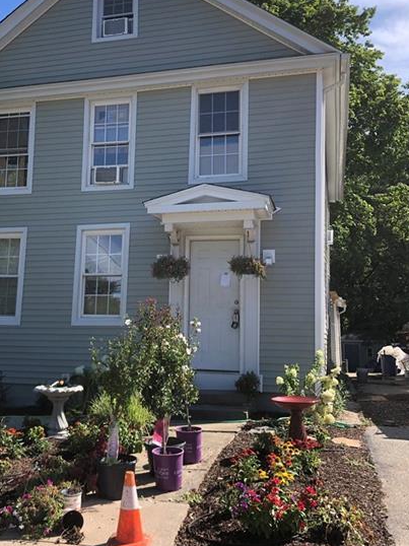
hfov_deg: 35.7
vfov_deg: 46.8
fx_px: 631
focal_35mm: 40
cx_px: 145
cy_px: 247
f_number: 1.8
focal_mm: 4
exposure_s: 1/917
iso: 20
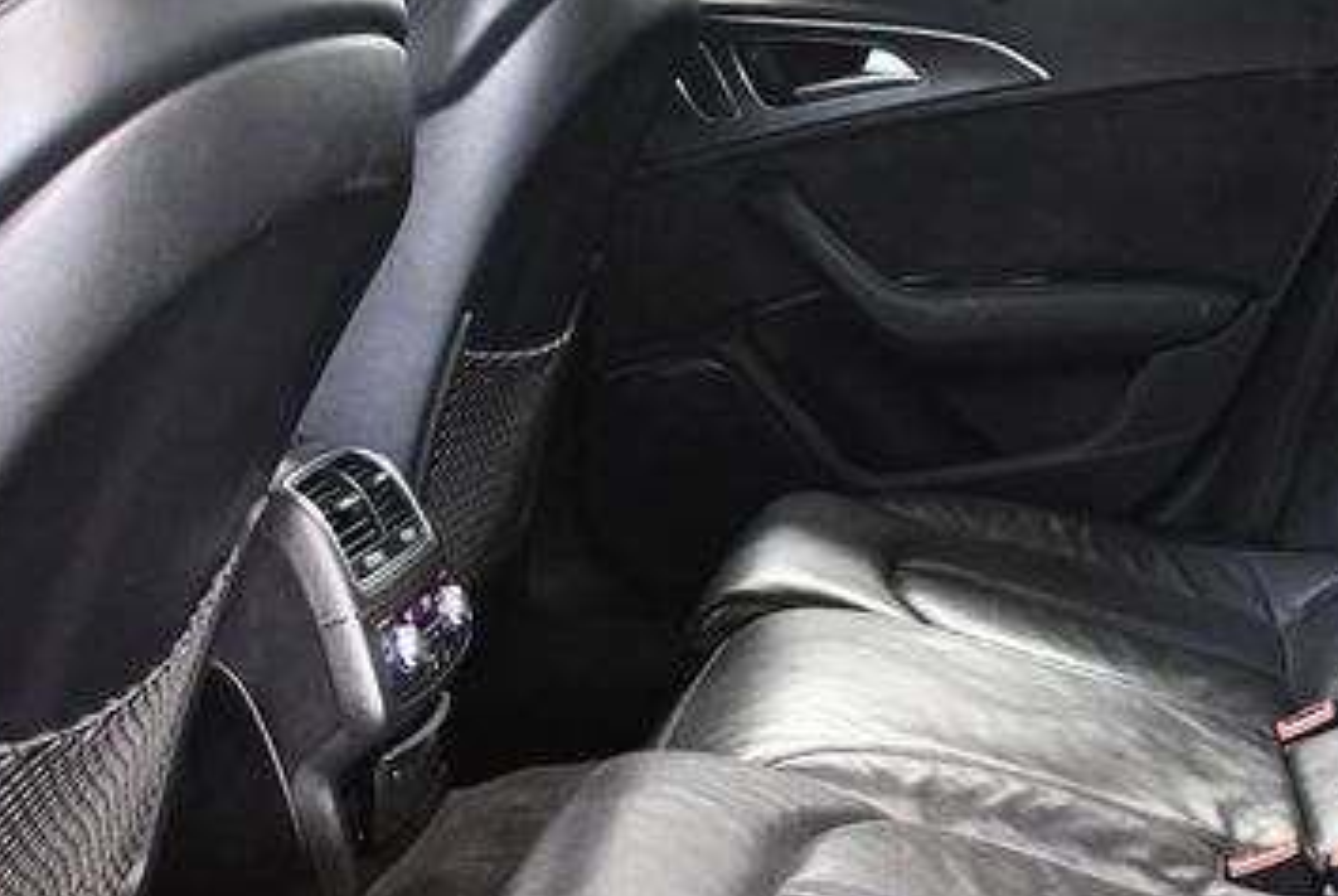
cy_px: 469
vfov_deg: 21.0
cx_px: 911
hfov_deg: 30.6
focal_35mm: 65
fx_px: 2419
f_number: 3.5
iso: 3600
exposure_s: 1/60
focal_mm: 18
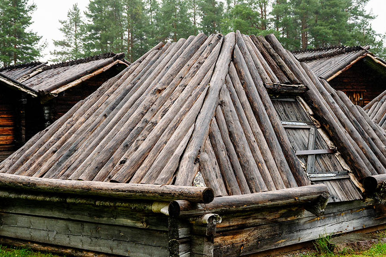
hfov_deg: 29.7
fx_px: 729
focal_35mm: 68
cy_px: 127
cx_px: 206
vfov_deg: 20.0
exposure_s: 1/200
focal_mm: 49
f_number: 4.5
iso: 400
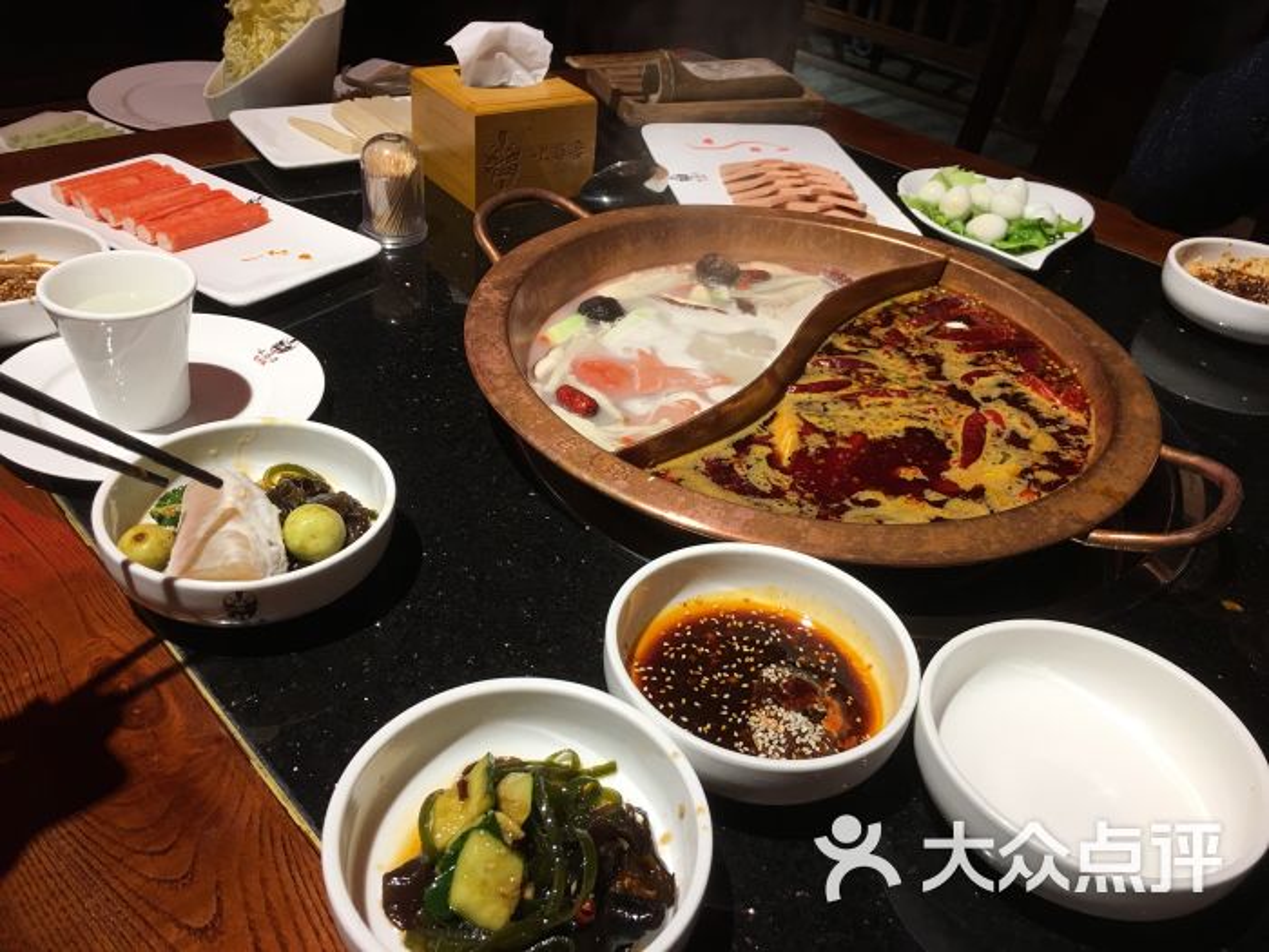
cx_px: 634
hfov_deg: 61.7
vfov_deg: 48.2
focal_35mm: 29
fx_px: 1063
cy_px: 476
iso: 40
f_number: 2.2
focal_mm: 4.15
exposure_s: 1/33
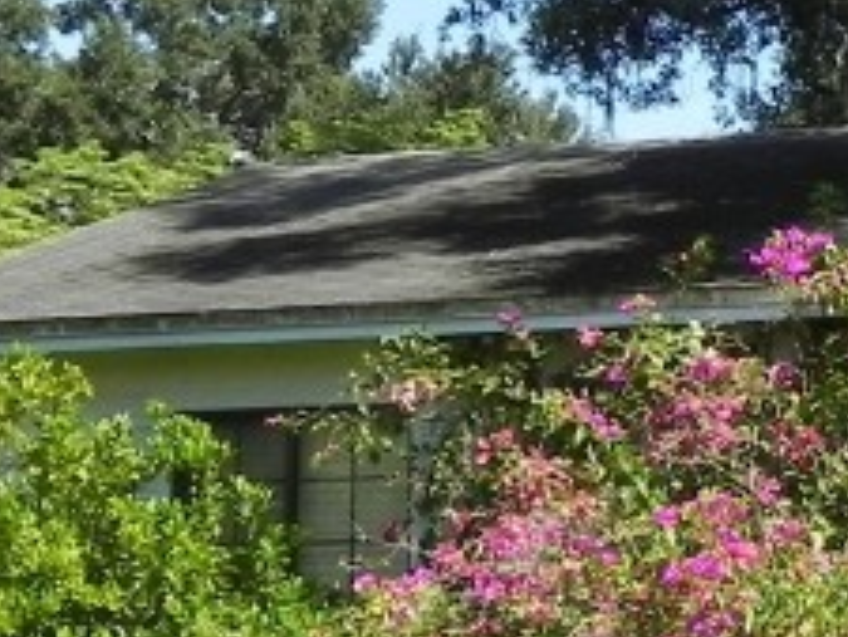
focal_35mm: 150
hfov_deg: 12.4
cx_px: 1364
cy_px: 354
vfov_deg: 9.9
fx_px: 3677
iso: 160
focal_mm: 5.9
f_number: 5.6
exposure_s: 1/268
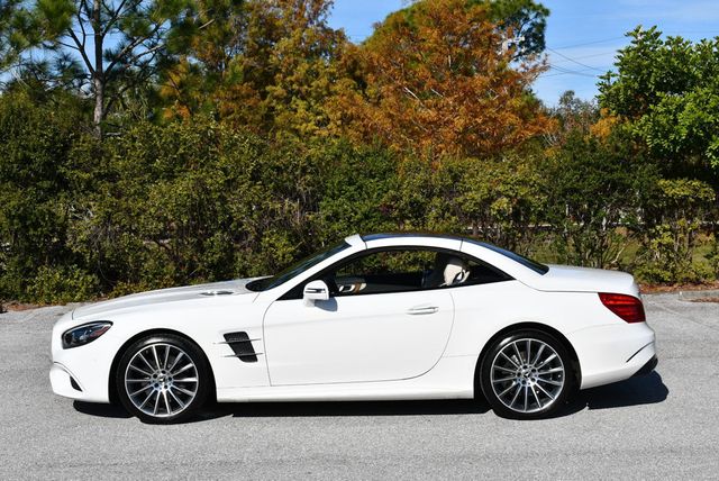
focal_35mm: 60
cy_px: 240
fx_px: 1199
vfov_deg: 22.7
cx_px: 360
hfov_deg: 33.4
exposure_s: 1/400
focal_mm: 30
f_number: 10
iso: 100
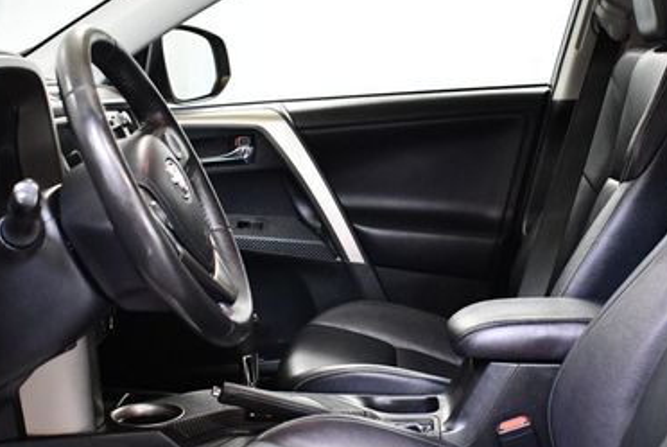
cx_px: 407
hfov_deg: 32.2
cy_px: 318
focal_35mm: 62
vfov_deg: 21.8
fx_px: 1150
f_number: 3.5
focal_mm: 18
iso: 3200
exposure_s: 1/125
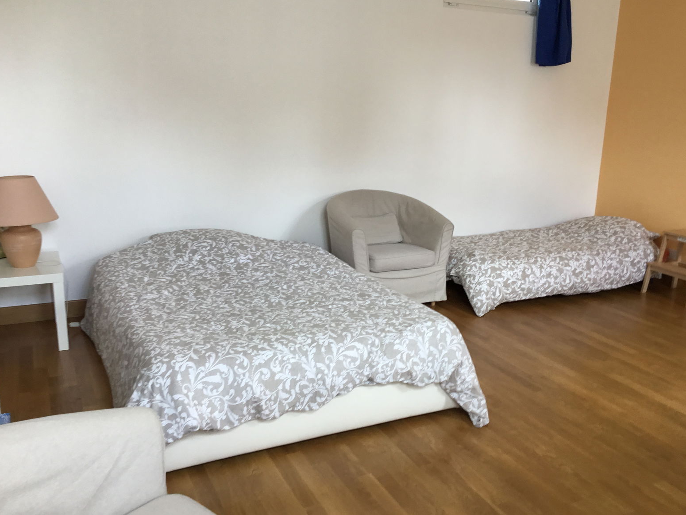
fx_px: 634
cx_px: 351
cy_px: 253
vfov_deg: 44.2
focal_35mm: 32
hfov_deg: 56.8
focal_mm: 3.3
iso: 50
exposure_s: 1/33
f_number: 2.4
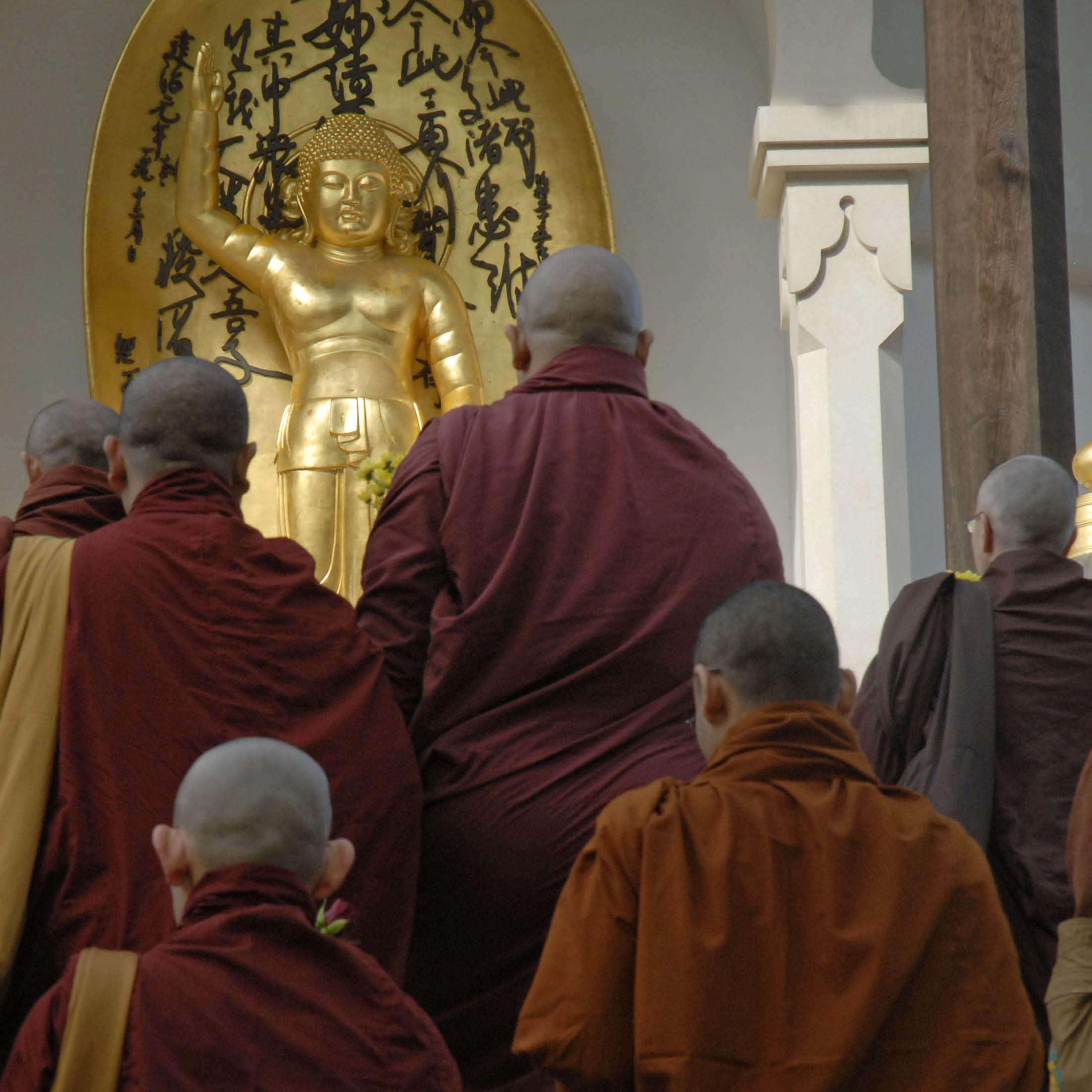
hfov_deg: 11.1
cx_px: 373
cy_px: 585
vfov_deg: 11.1
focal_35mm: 157
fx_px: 5603
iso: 500
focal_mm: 70
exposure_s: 1/320
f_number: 10
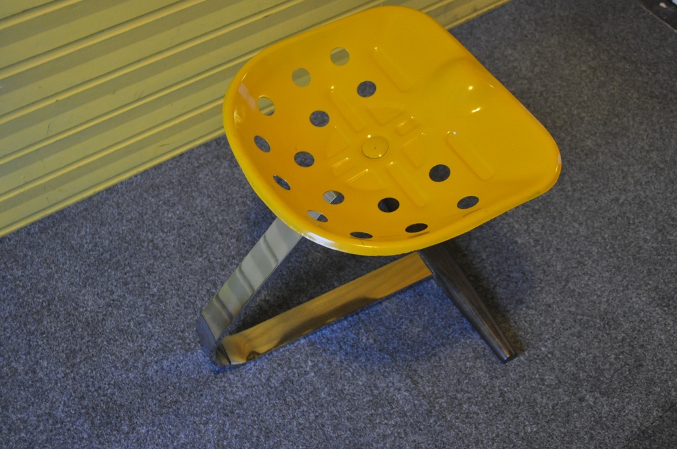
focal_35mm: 39
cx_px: 338
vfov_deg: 34.1
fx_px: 732
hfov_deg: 49.6
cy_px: 224
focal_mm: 26
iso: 1600
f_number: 4
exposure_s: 1/10
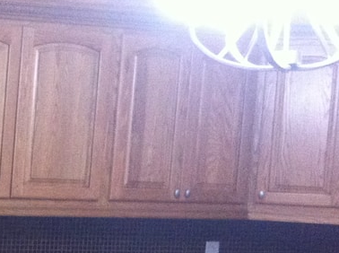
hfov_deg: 14.8
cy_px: 264
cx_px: -171
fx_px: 1212
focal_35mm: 124
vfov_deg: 11.8
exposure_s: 1/15
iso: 320
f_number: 2.8
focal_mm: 3.85
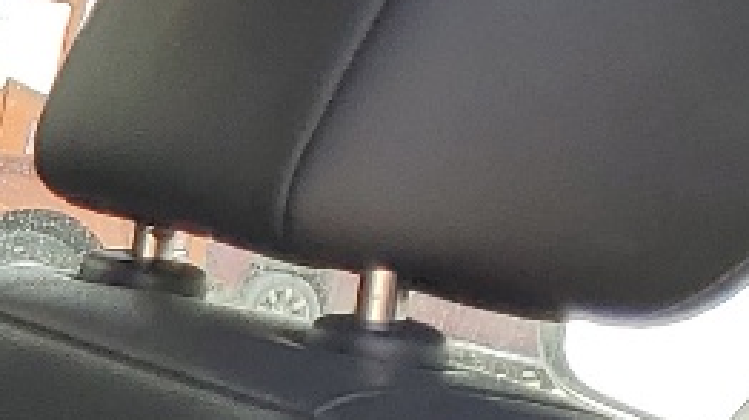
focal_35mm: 173
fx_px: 3434
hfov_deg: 10.2
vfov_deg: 6.9
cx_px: -1246
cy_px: 529
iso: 50
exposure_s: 1/435
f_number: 1.5
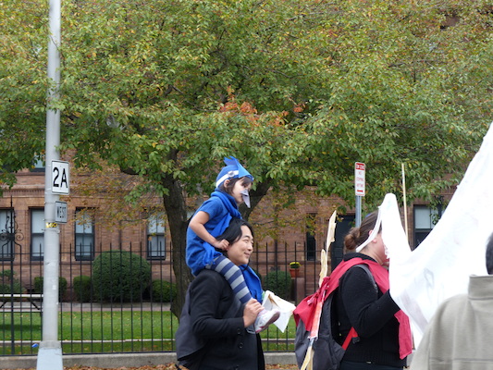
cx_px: 246
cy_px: 185
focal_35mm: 102
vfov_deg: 14.5
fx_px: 1453
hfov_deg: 19.3
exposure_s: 1/125
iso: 100
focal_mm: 18.3
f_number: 4
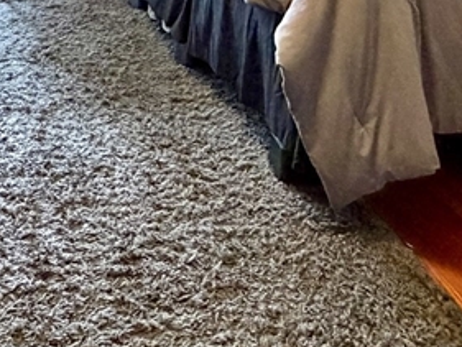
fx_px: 681
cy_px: -178
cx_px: 127
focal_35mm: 51
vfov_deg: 23.0
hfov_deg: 36.8
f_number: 2.2
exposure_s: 1/60
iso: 500
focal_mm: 2.22
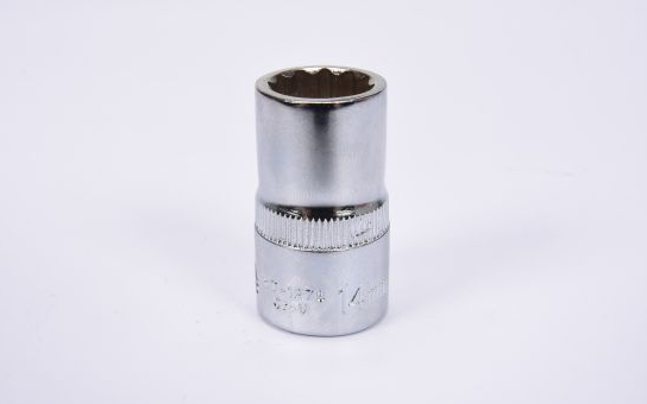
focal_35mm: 77
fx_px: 1358
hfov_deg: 26.8
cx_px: 323
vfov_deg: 16.9
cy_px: 198
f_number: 18
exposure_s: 1/125
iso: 250
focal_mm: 50
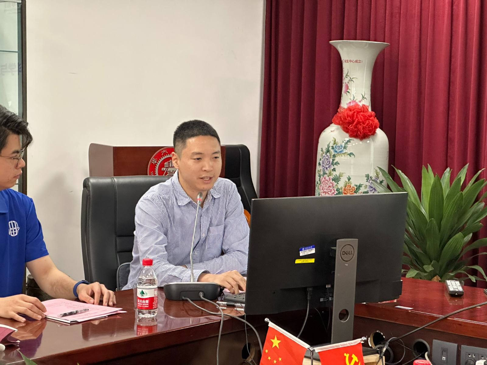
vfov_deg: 19.1
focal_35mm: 77
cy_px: 182
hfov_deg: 25.3
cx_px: 244
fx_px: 1083
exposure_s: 1/50
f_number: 2.8
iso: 400
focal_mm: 9
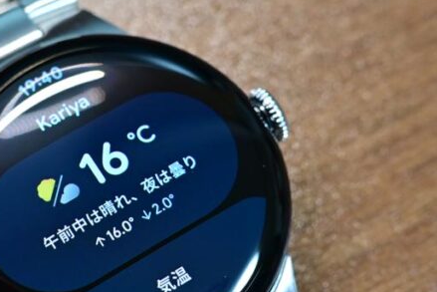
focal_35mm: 84
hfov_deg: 23.9
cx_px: 104
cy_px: 196
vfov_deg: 16.2
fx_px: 1020
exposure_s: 1/30
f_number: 4.5
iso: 800
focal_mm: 24
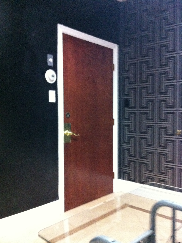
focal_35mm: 35
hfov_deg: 40.6
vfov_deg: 52.7
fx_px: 246
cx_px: 91
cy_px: 122
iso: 800
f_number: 2.8
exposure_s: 1/17
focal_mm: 3.85
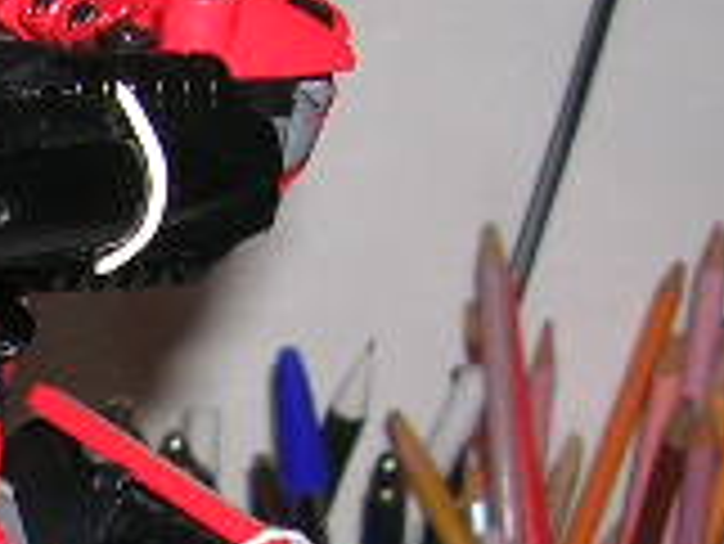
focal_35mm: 151
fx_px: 3161
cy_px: 760
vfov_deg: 9.6
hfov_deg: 12.8
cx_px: -139
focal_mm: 5.8
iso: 50
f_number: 2.8
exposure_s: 1/60.1
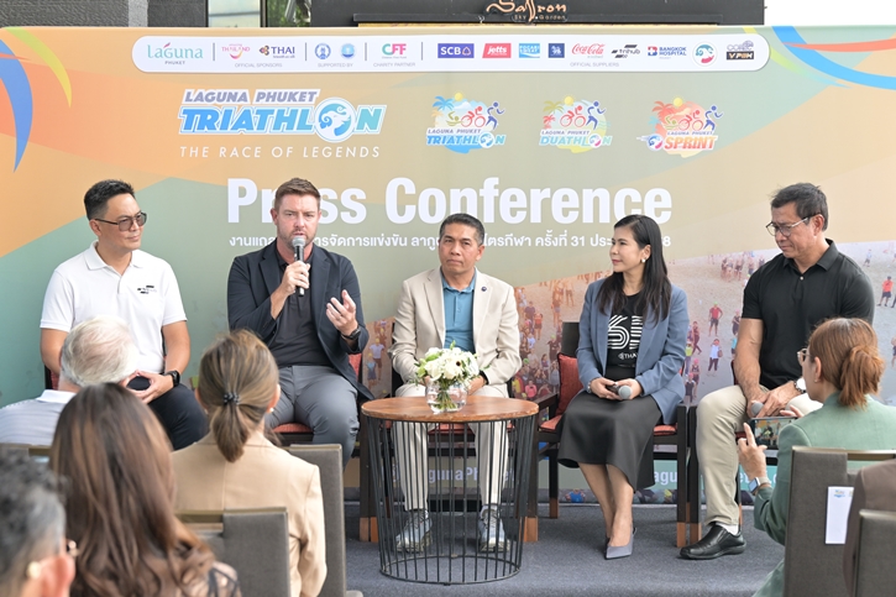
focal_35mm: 76
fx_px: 1891
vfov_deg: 17.9
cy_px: 298
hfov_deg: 26.7
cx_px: 448
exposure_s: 1/250
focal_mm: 51
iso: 320
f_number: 4.5
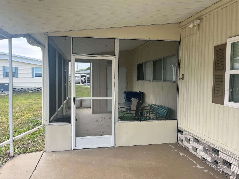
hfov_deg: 67.3
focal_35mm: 26
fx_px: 180
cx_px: 120
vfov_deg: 53.1
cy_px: 90
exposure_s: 1/447
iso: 50
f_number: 1.6
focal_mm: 5.1
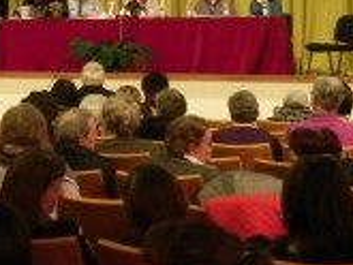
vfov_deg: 13.2
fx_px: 1123
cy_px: -26
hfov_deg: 17.0
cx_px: -81
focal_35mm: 110
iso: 800
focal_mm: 5.9
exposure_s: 1/14
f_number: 2.8
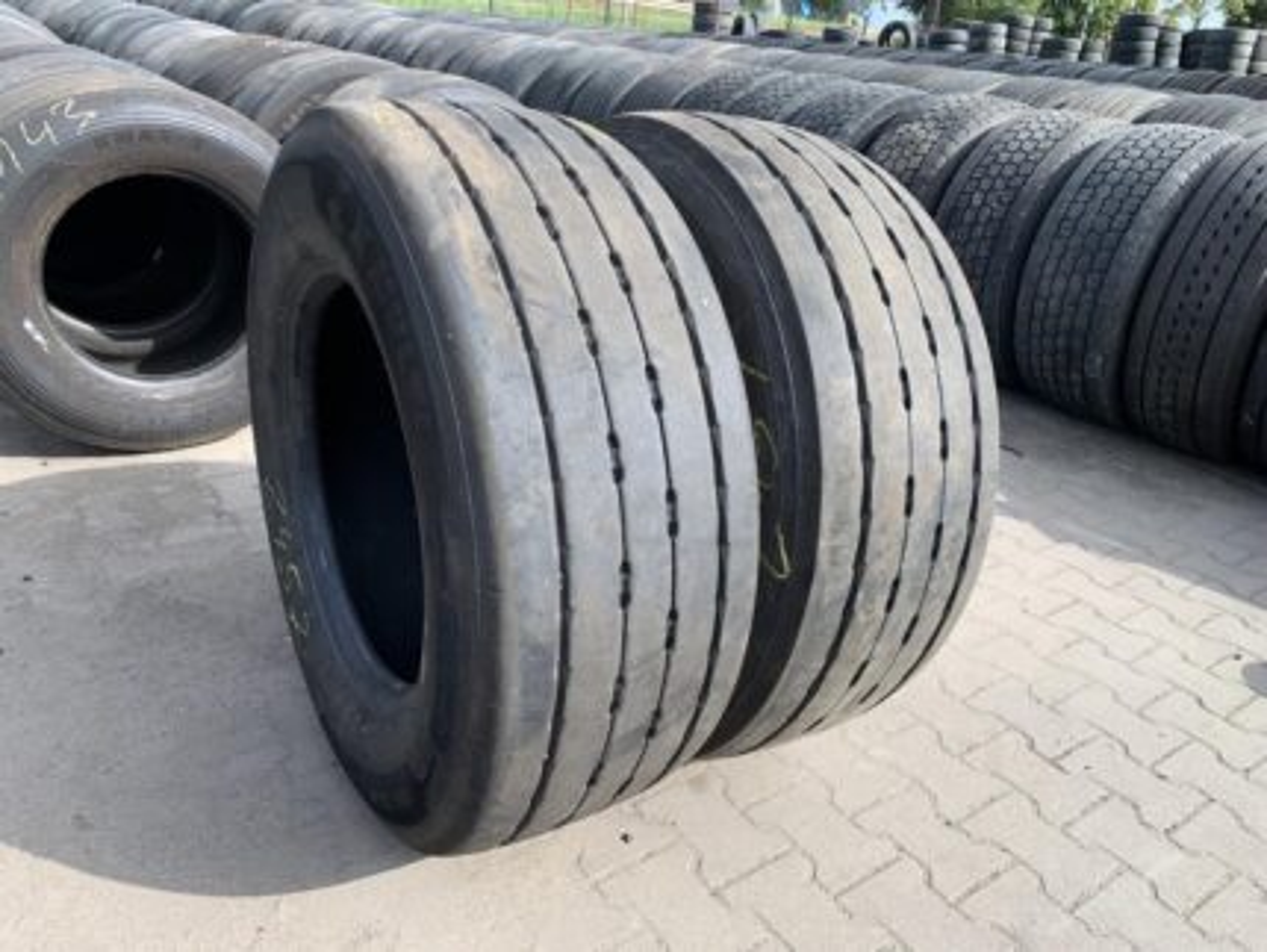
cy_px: 476
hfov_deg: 67.3
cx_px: 634
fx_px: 952
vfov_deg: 53.1
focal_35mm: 26
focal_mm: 4.25
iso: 25
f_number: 1.8
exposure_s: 1/567
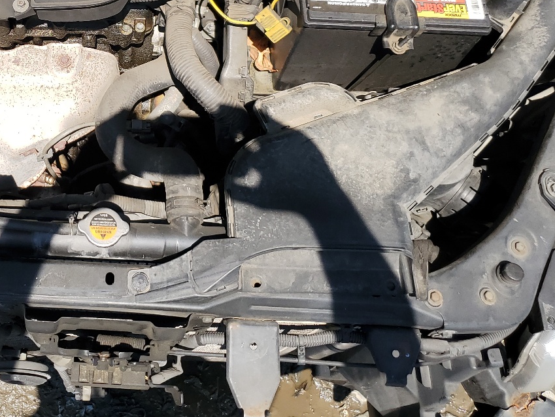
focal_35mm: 49
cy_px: 52
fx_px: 786
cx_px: 88
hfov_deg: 37.1
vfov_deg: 28.7
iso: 50
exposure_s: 1/2500
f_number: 1.5
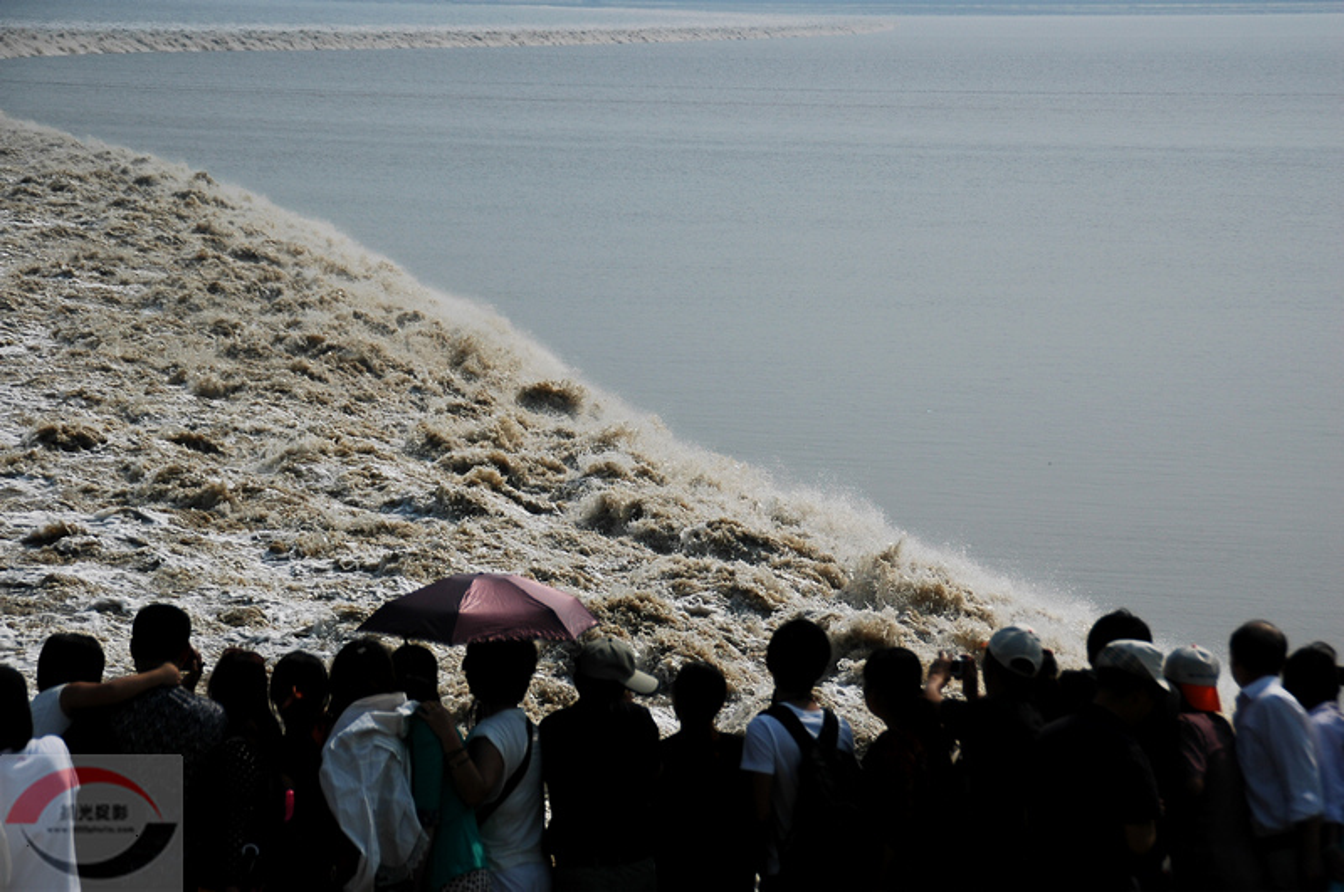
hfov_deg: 18.2
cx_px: 672
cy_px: 446
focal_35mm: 112
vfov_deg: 12.1
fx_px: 4194
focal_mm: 75
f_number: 6.3
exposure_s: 1/2500
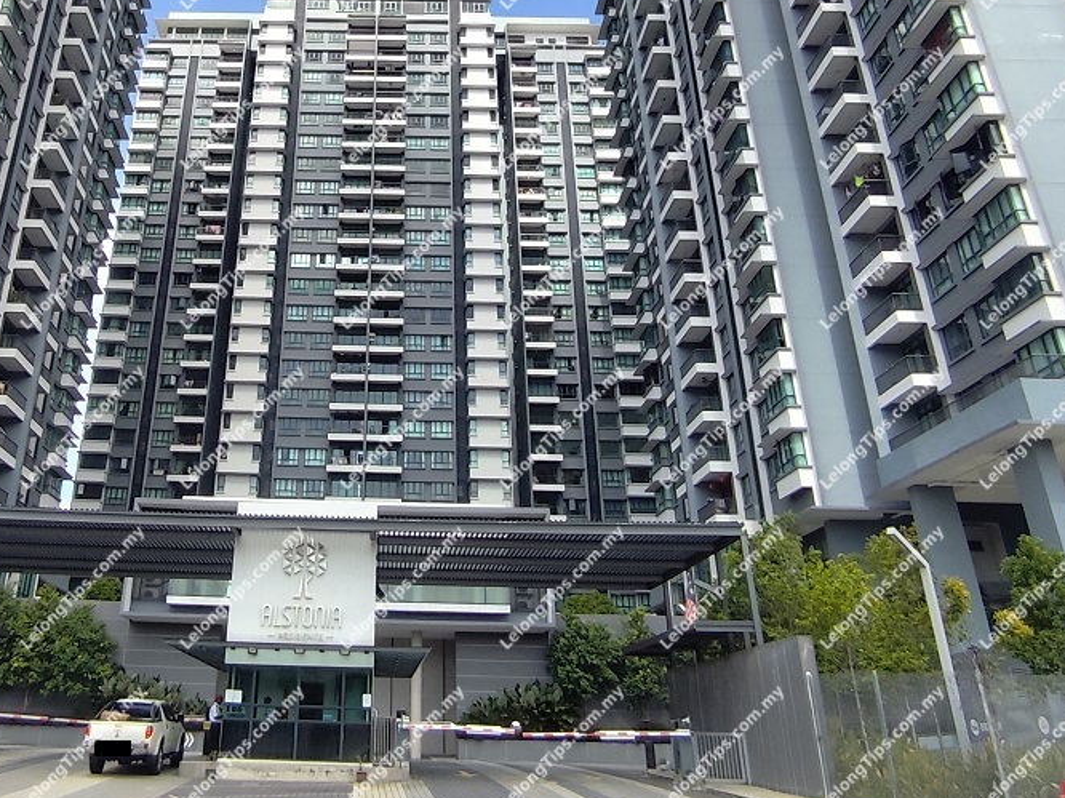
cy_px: 136
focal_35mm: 30
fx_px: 923
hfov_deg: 58.7
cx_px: 360
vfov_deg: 44.0
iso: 50
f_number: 2.2
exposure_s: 1/1173
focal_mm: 1.65
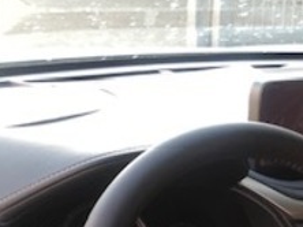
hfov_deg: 18.8
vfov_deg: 14.1
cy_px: 287
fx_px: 883
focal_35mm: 101
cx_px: 325
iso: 25
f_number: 1.8
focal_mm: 3.99
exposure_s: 1/33
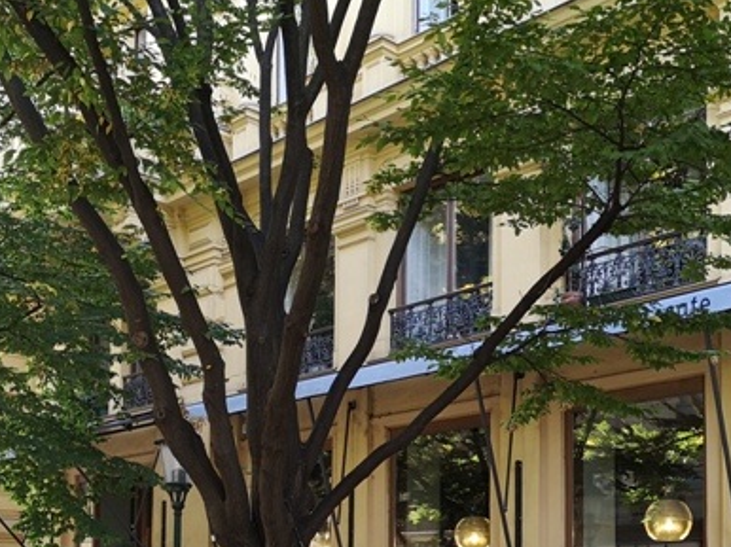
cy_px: 553
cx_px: 451
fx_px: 1182
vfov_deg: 24.8
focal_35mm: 56
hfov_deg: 34.2
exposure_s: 1/50
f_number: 1.8
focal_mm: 3.95
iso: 50
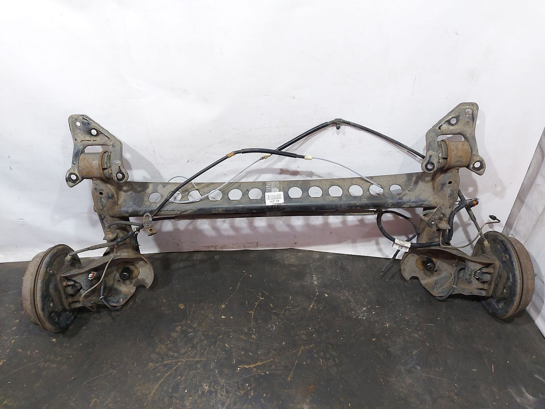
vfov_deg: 56.8
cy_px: 204
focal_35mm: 24
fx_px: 378
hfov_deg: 71.6
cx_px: 272
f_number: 1.8
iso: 200
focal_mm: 5.23
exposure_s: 1/50
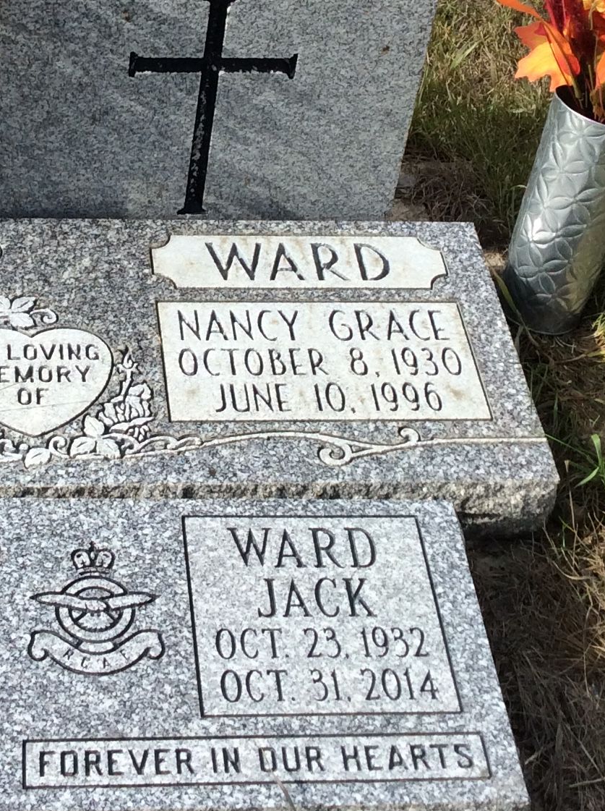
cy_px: 150
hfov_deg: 19.8
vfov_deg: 25.9
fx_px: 1729
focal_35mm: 74
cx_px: 213
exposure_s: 1/1167
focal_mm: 3.3
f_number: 2.4
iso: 32
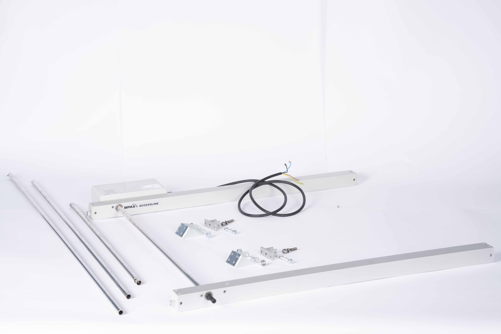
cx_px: 250
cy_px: 167
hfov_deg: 23.9
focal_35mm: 85
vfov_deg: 16.1
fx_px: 1183
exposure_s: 1/100
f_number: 8
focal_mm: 85
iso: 160
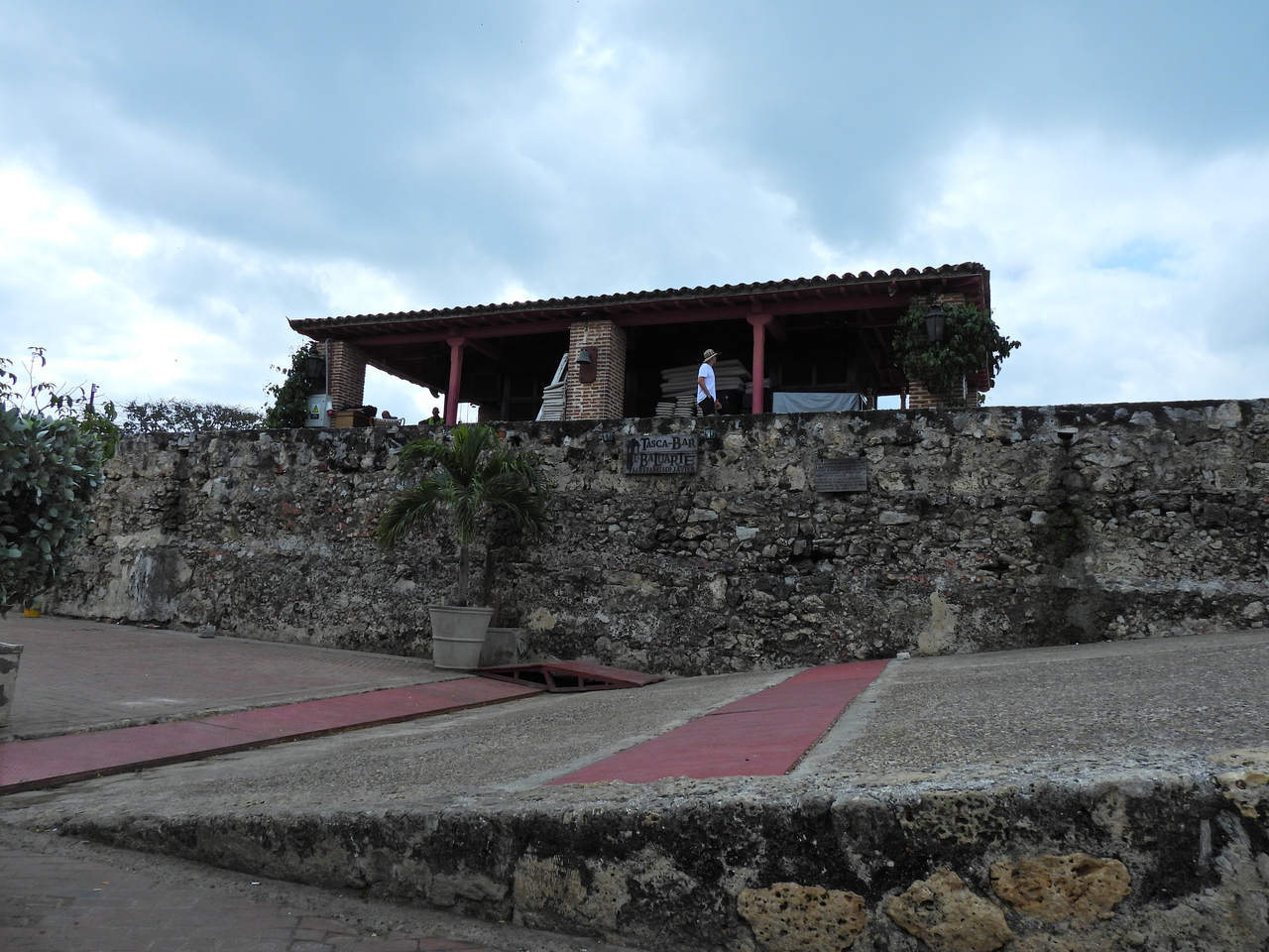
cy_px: 476
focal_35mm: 24
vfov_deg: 56.8
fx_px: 880
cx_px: 634
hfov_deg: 71.6
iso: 100
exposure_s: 1/2000
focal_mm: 4.3
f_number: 3.2
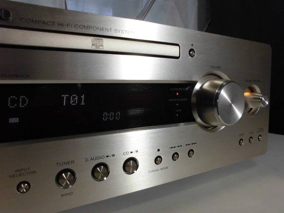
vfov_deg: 53.1
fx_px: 213
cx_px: 142
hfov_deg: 67.3
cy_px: 106
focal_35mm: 26
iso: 200
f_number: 3.5
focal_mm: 4.6
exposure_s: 1/60
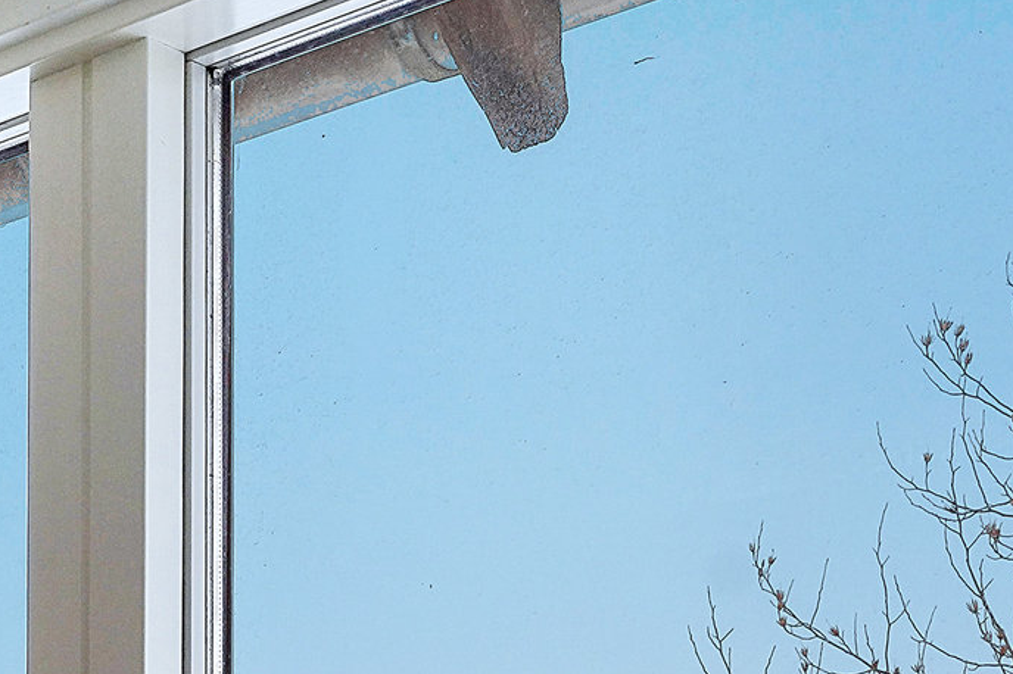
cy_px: 1288
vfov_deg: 12.7
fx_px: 2700
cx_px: -37
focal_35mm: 96
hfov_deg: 20.5
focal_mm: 22
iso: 400
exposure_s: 1/30
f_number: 8
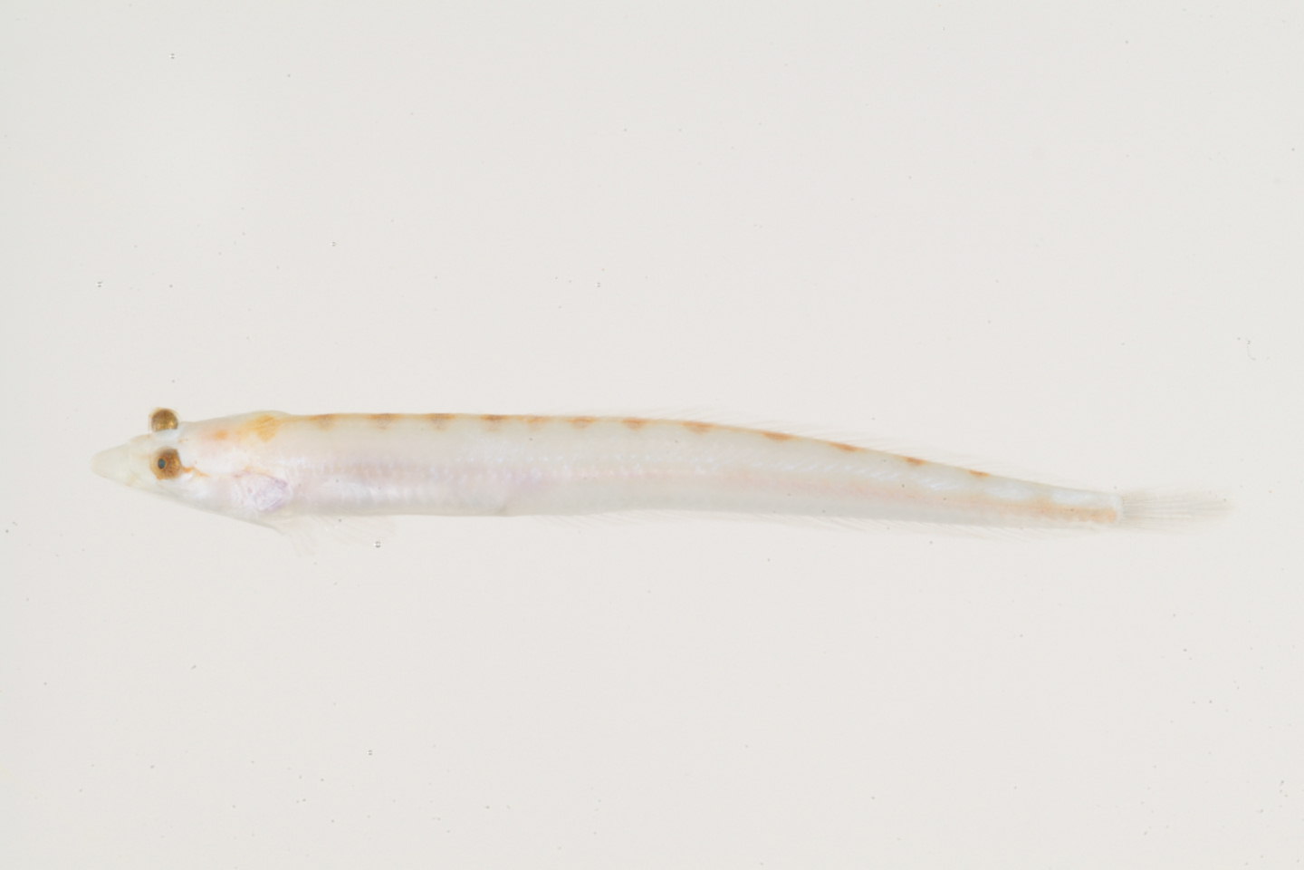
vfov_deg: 8.7
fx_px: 5723
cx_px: 652
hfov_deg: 13.0
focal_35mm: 158
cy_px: 435
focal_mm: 105
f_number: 27
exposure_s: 1/60
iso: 100
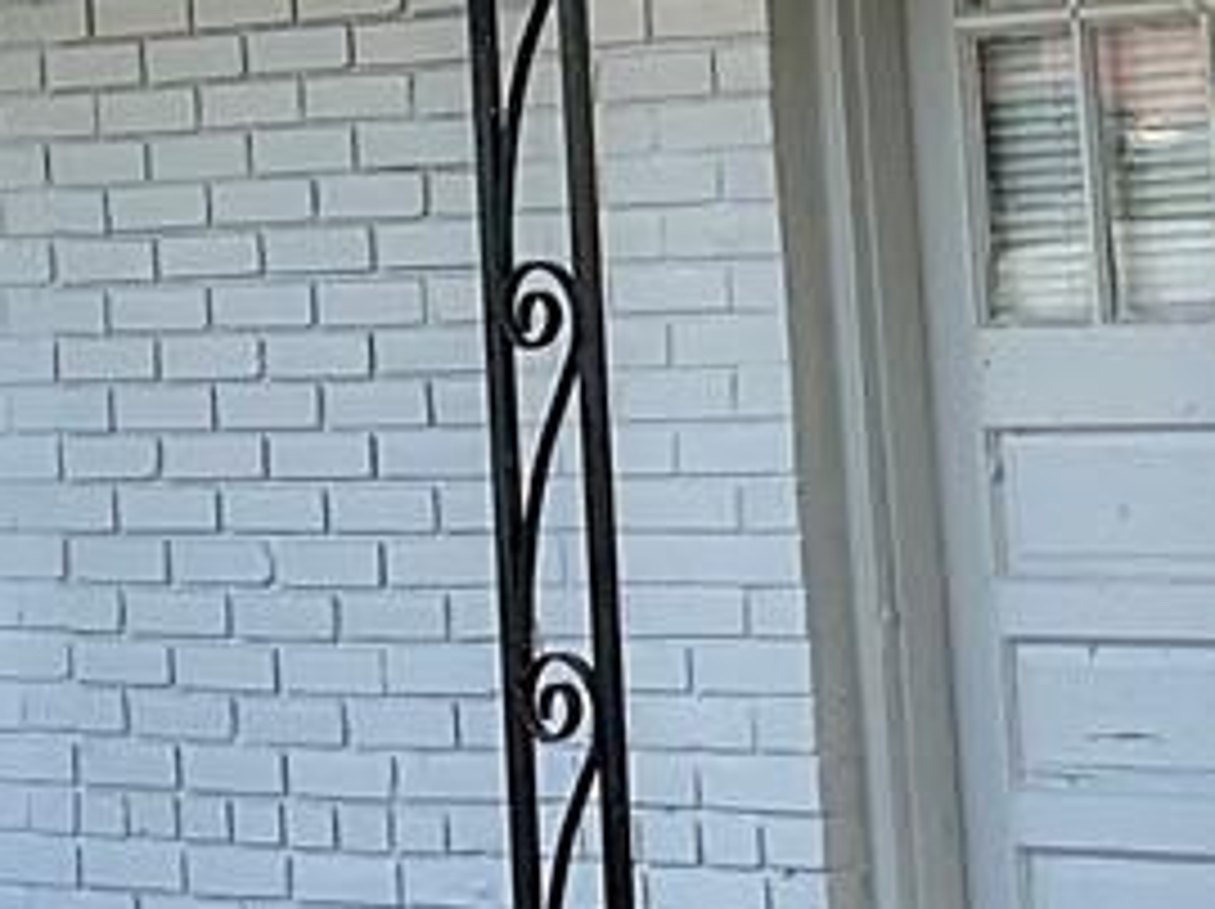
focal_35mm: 172
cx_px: 846
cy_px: -612
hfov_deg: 11.5
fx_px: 6032
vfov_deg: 8.4
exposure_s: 1/149
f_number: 1.8
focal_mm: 3
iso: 16
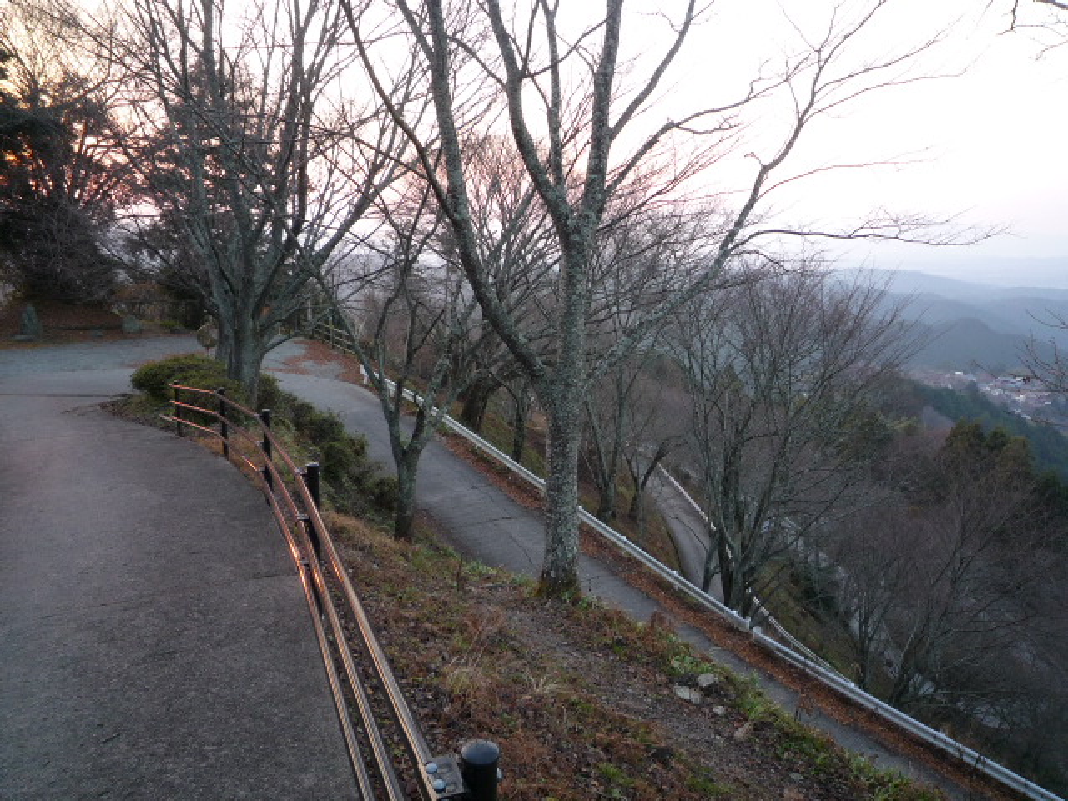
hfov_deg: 69.4
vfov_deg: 54.9
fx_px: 771
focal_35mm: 25
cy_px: 400
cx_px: 534
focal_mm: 4.4
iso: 125
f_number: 2.8
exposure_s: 1/30
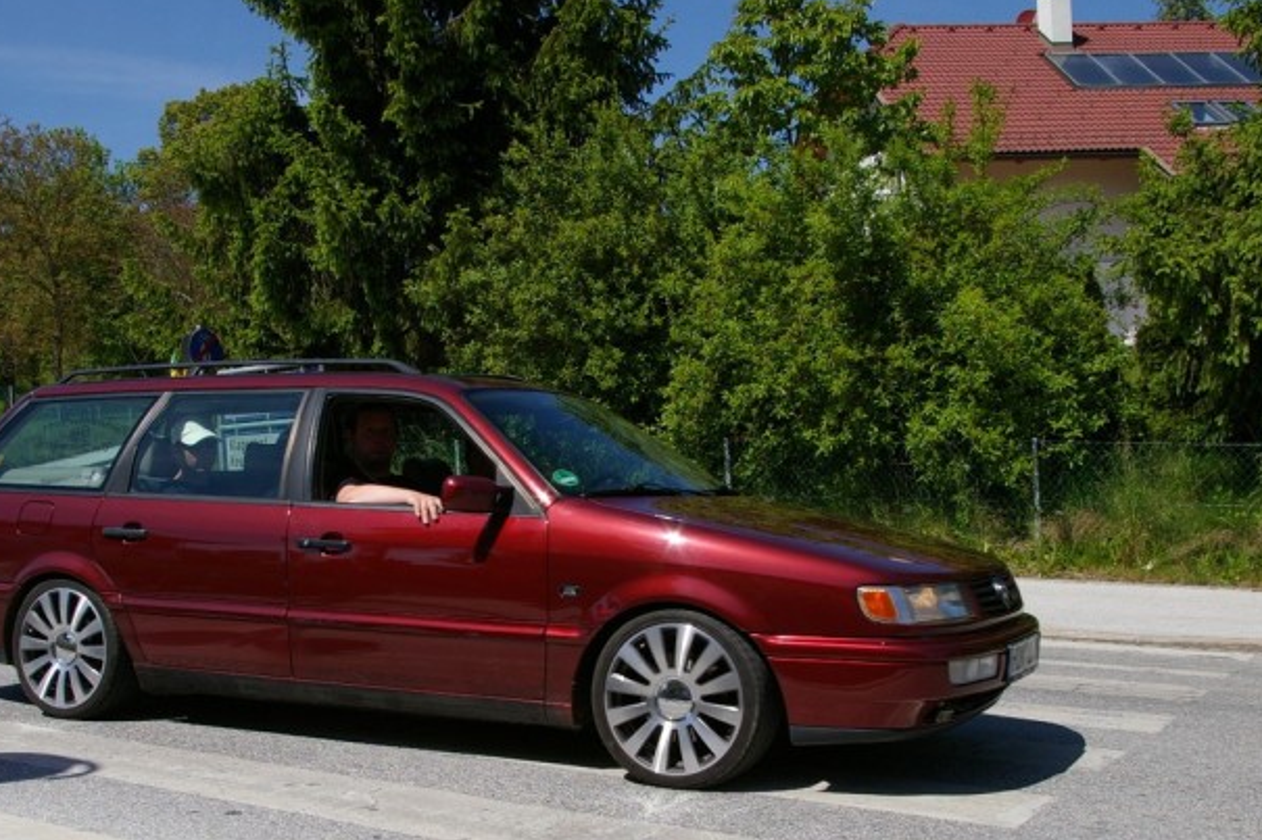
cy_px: 530
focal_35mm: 42
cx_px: 572
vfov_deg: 32.0
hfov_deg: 46.7
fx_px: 1460
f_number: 8
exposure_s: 1/350
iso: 200
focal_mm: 21
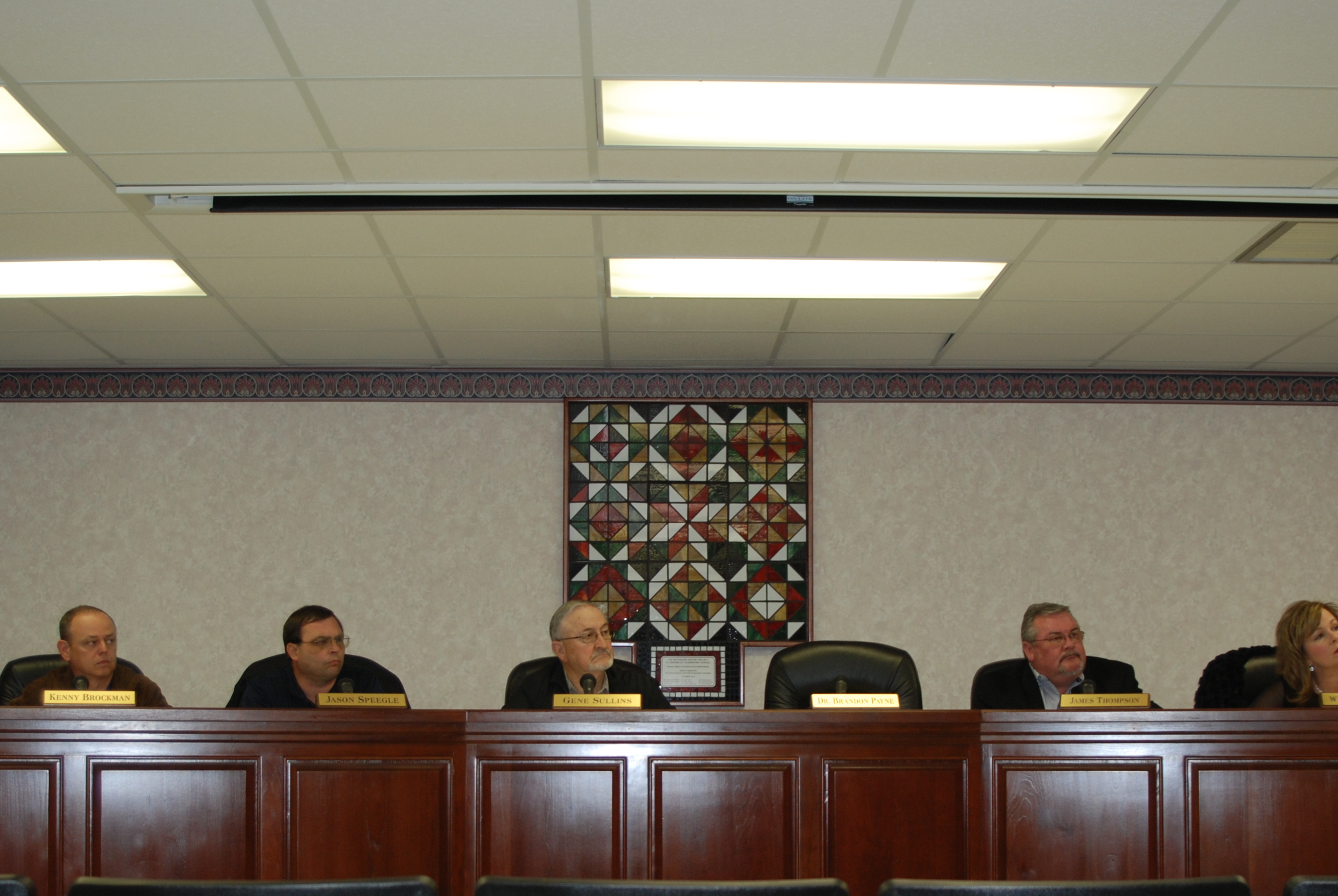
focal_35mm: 58
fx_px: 2158
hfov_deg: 34.4
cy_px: 586
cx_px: 675
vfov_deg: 23.4
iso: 200
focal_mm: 28
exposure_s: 1/60
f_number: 3.5
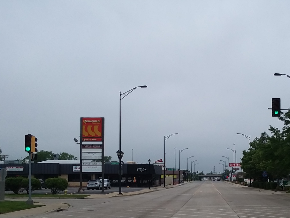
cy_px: 171
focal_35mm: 46
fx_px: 385
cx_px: 192
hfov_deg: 40.8
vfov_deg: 30.8
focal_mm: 2.47
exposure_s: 1/3140
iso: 40
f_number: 1.9
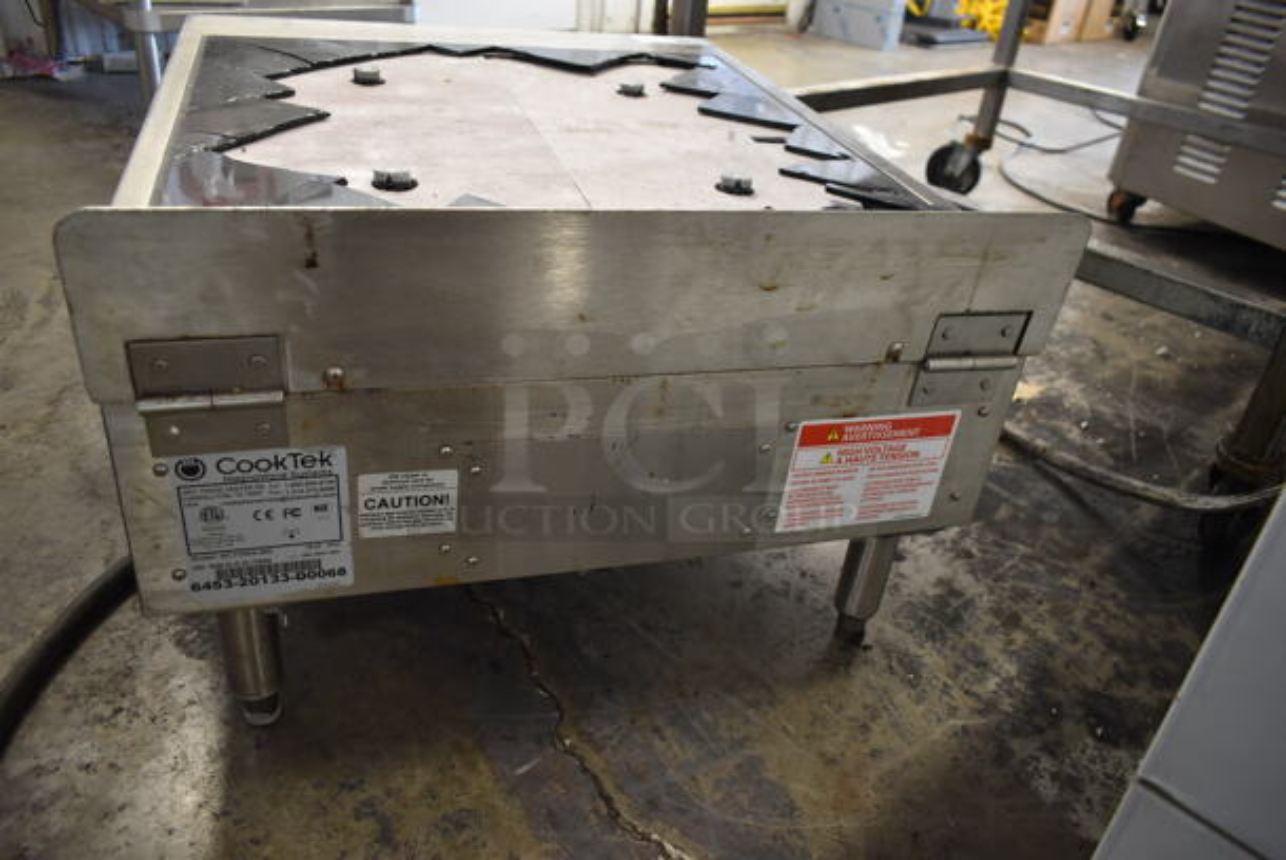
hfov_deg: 67.3
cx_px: 643
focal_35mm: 27
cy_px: 430
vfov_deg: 48.0
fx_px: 965
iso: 720
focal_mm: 18
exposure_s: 1/30
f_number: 3.5
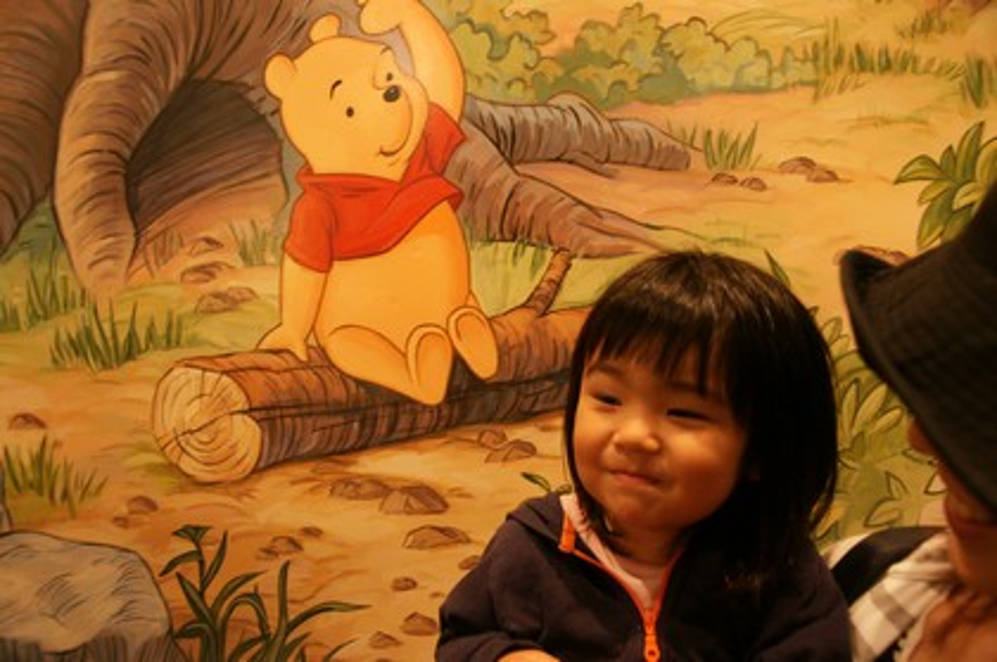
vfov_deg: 47.8
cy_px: 331
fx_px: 747
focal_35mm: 27
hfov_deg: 67.4
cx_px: 498
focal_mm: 18
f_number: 4
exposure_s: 1/8
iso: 800
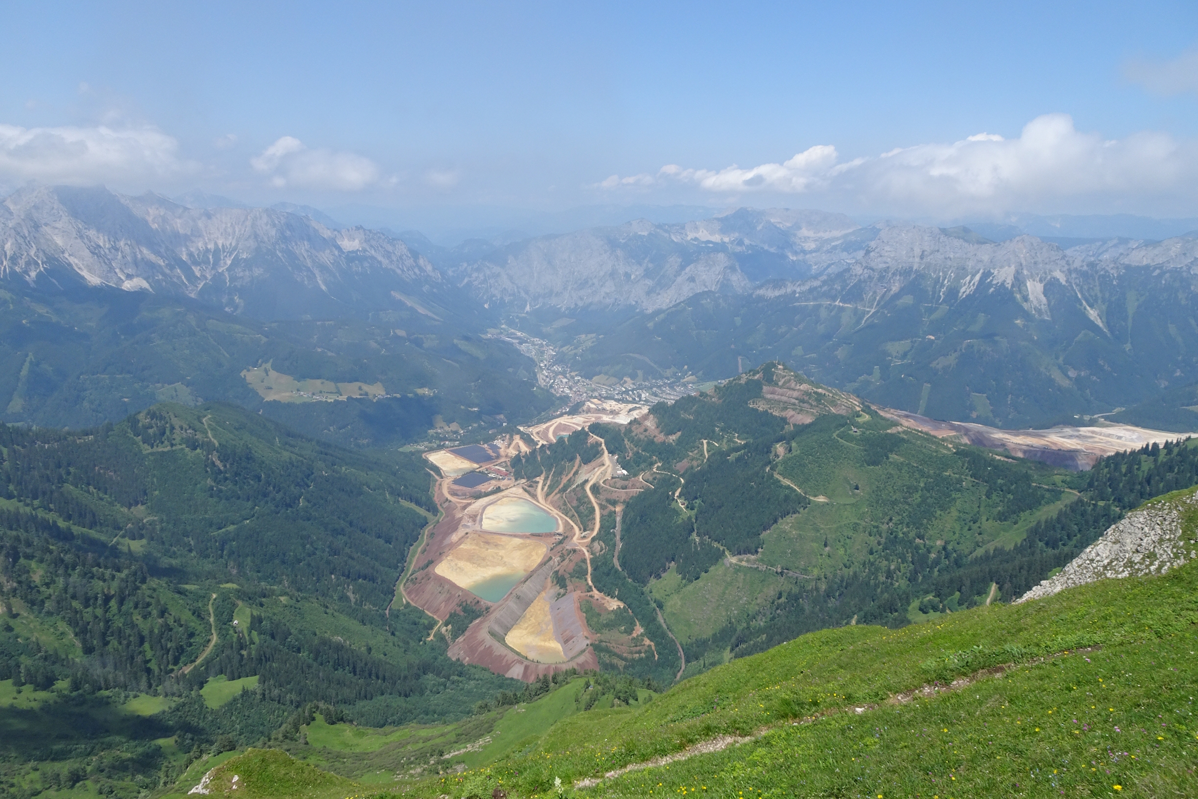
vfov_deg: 51.3
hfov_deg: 71.5
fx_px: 832
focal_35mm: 25
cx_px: 599
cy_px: 406
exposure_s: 1/1000
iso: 80
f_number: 3.5
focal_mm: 4.1
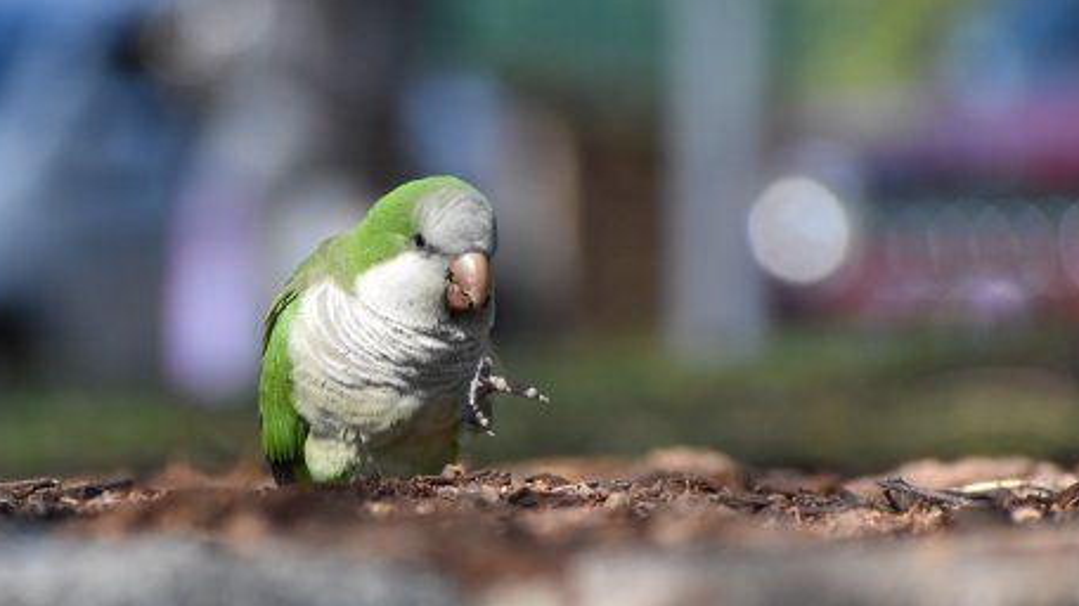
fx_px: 18102
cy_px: 388
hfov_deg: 3.4
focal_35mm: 633
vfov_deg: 1.9
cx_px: 447
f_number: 7.1
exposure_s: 1/2000
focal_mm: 300
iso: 1250
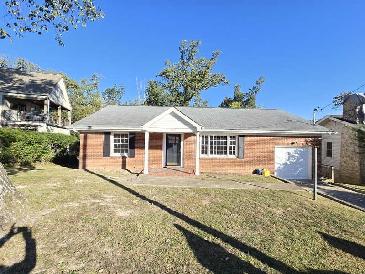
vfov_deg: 89.9
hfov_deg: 106.2
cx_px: 182
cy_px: 137
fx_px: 137
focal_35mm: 13
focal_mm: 2.2
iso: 50
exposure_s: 1/864
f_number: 2.2
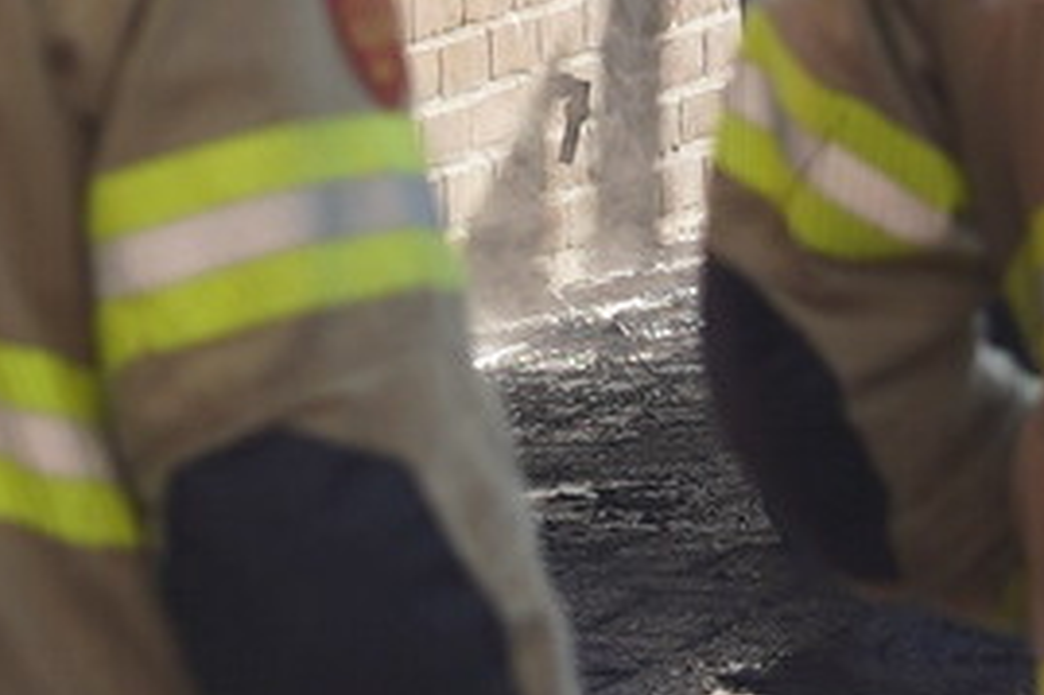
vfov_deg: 1.6
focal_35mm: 850
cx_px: 2034
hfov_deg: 2.4
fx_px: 24634
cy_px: -967
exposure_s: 1/320
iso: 100
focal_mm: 77.7
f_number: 4
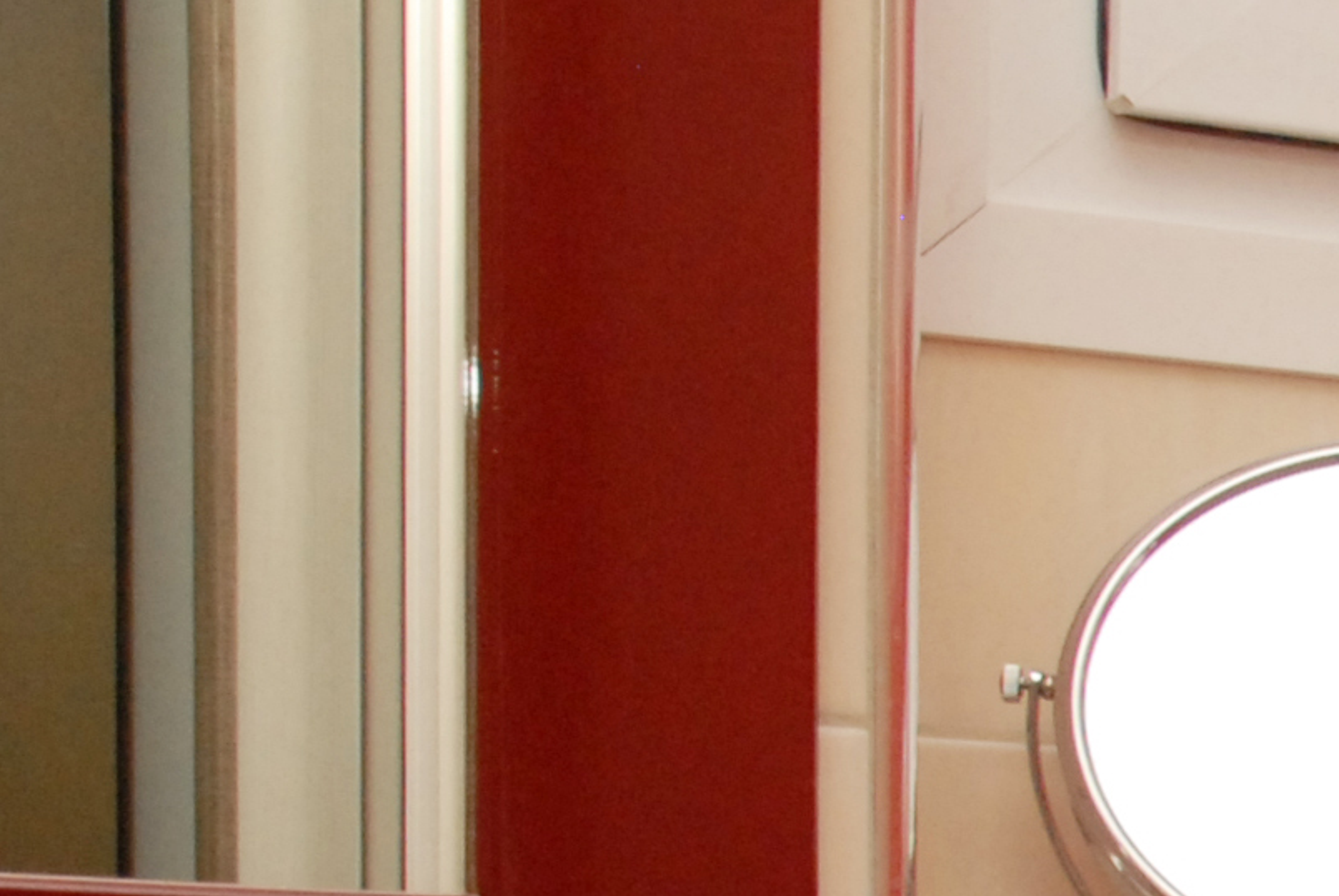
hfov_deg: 12.9
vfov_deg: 10.1
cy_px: 1559
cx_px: 2979
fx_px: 4840
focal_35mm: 130
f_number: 10
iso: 640
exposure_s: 1/125
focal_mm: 18
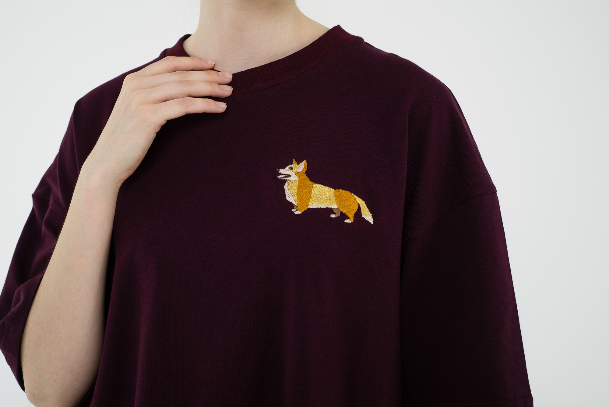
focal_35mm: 50
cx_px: 304
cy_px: 204
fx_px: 846
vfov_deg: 27.0
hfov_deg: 39.6
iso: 100
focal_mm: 50
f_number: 6.3
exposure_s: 1/125
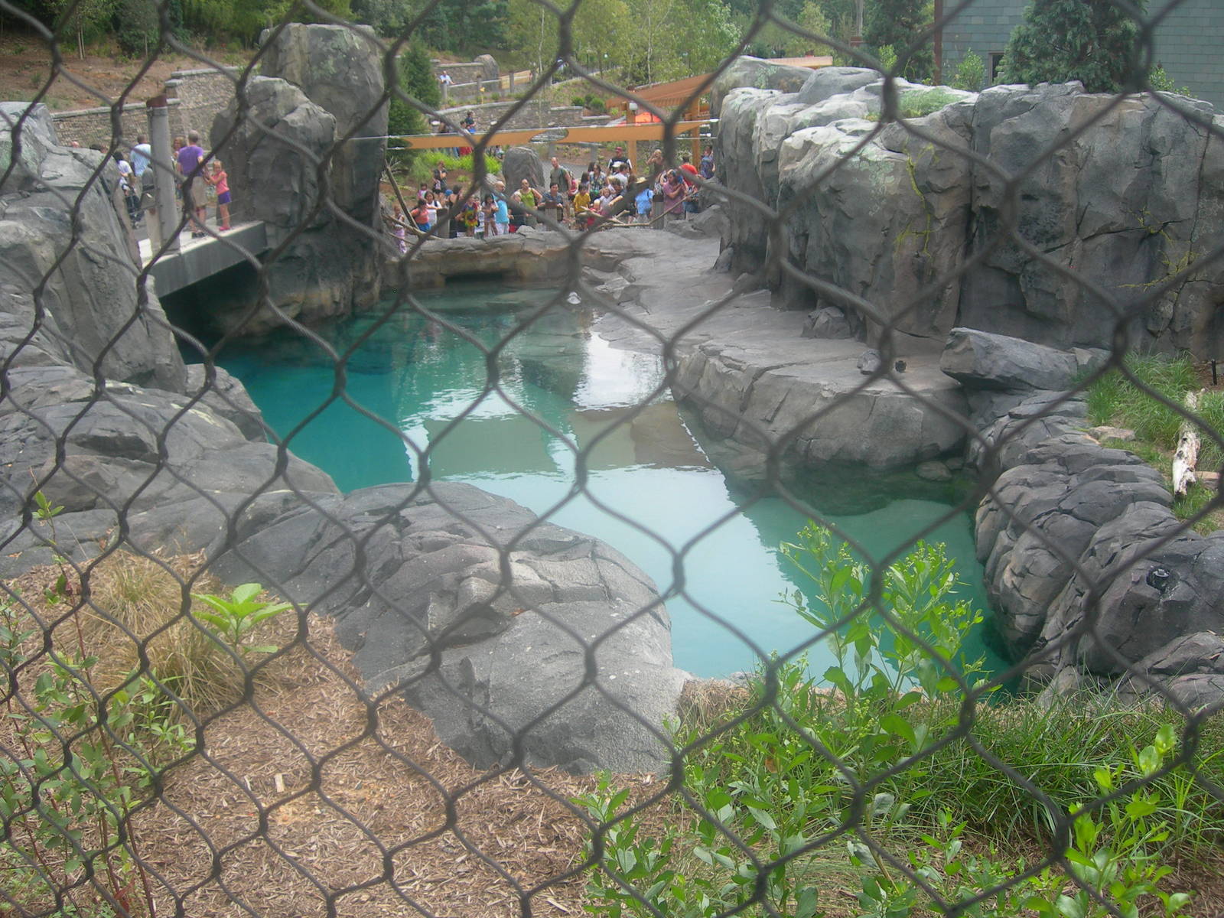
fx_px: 1344
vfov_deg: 37.7
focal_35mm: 38
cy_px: 459
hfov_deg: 49.0
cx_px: 612
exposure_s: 1/288
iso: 50
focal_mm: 7.8
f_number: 2.8
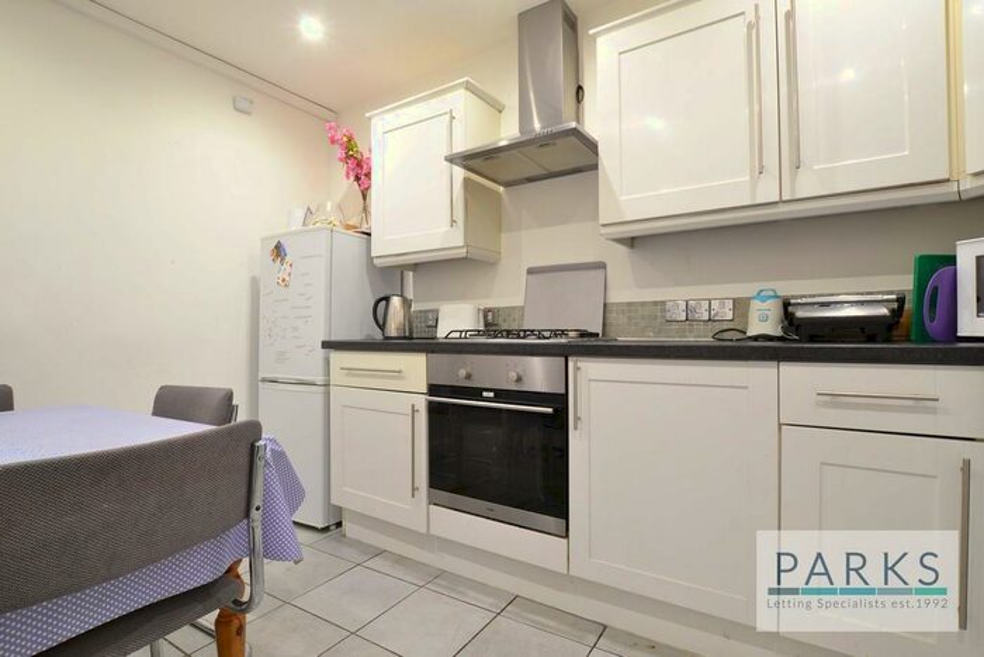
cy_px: 328
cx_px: 492
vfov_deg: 69.7
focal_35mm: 17
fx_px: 472
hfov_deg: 92.4
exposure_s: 1
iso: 100
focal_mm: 11.5
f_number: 8
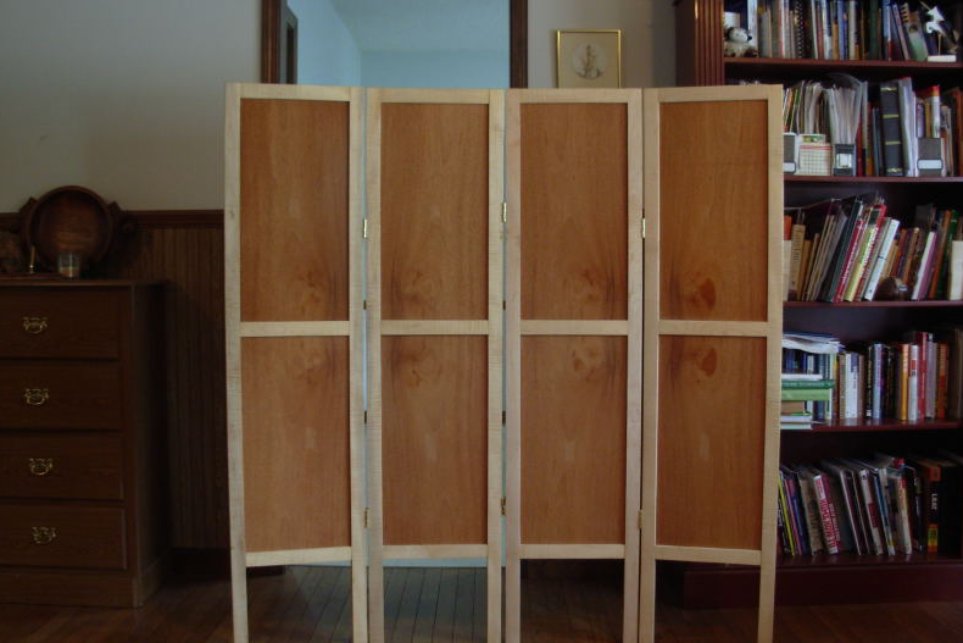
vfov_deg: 33.4
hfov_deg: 48.5
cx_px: 479
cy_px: 306
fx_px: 1070
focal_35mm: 40
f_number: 2.9
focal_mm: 6.3
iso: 92
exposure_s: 1/4
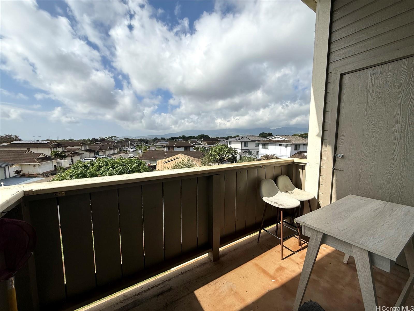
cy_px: 156
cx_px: 207
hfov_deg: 102.1
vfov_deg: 85.7
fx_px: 167
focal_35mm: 14
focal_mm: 2.22
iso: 50
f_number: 2.2
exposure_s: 1/2976
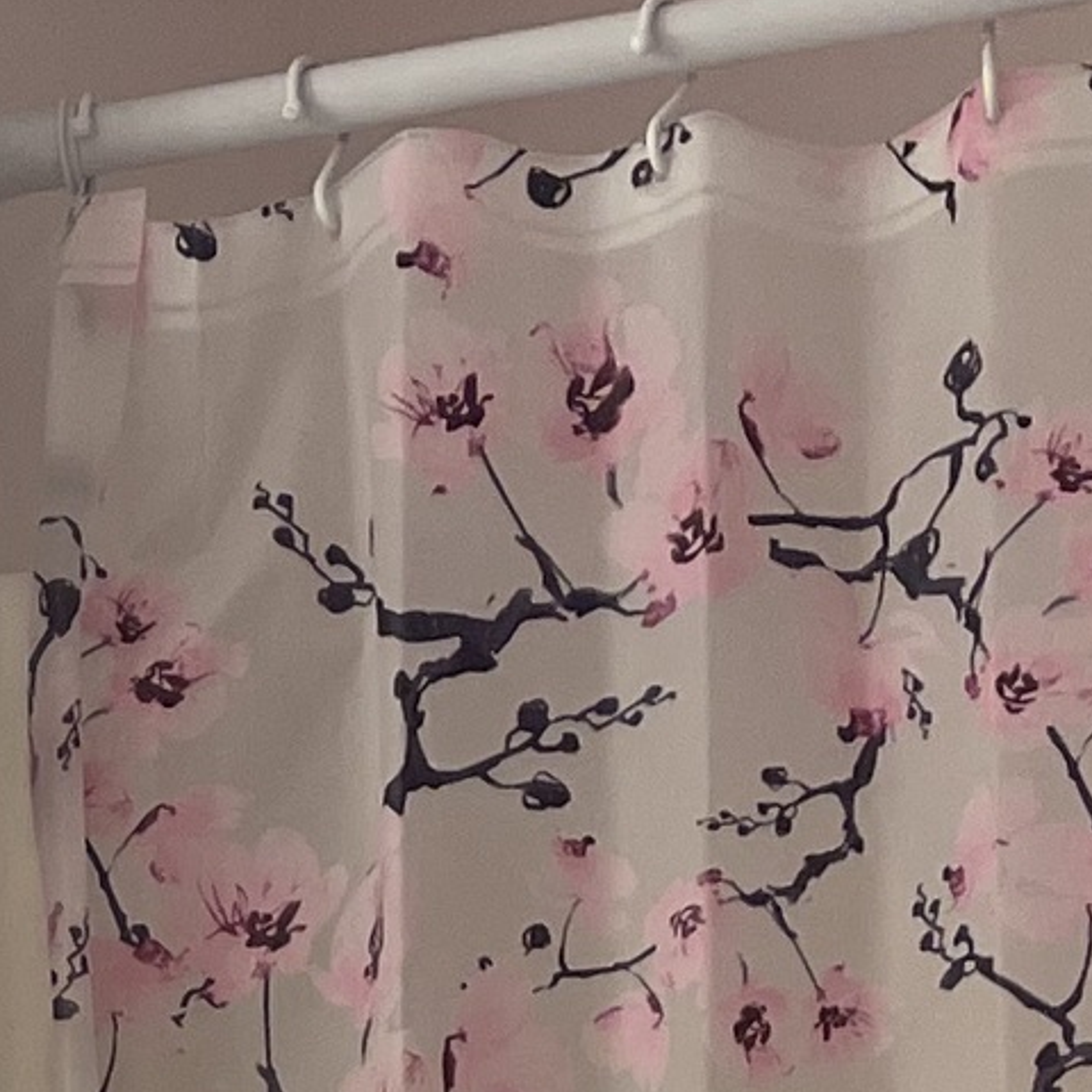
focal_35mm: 147
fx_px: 5246
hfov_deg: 11.2
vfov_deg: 10.9
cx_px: -714
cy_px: 2134
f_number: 1.6
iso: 80
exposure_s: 1/120
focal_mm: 4.2
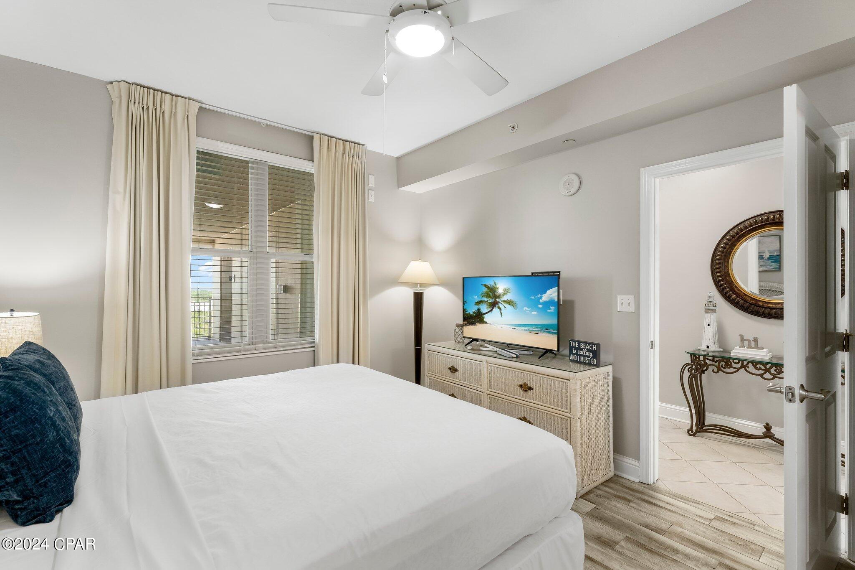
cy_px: 285
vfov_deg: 74.1
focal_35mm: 16
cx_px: 428
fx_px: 377
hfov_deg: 97.1
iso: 640
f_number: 8
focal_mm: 15.9
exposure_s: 1/15
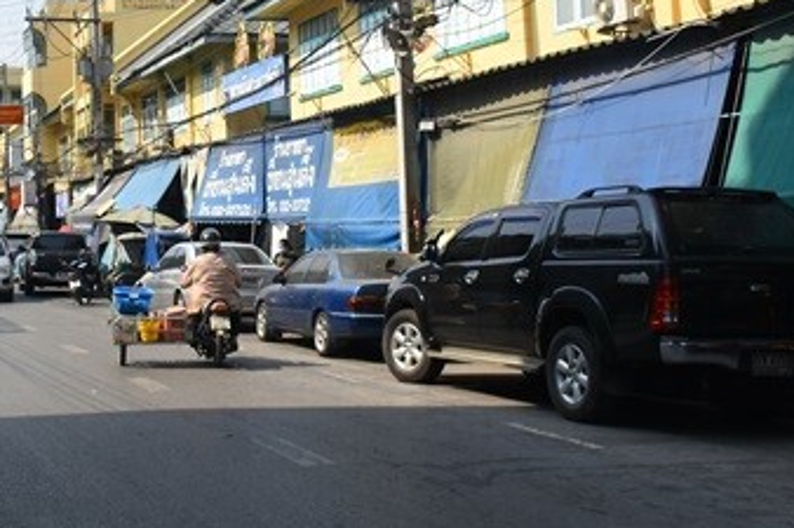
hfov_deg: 34.7
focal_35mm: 56
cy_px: 72
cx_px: 179
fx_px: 1234
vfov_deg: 23.6
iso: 250
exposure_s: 1/500
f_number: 8
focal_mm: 18
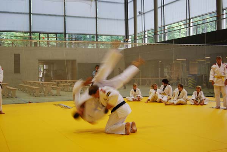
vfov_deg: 30.0
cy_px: 76
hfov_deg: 43.5
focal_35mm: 45
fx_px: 284
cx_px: 114
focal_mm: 30
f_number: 4.2
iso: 200
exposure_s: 1/30
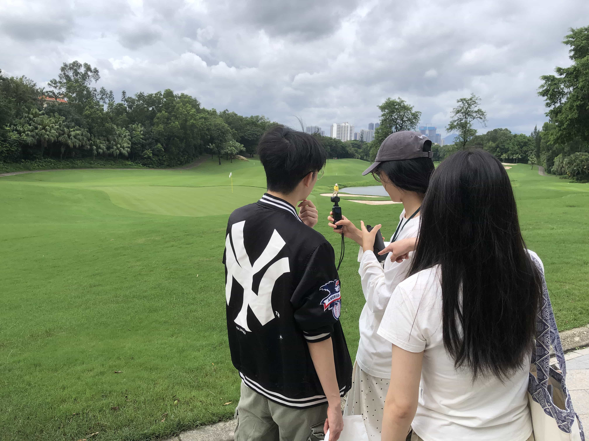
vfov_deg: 49.7
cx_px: 294
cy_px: 220
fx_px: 476
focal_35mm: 28
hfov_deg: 63.4
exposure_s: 1/1656
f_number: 1.8
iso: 20
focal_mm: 4
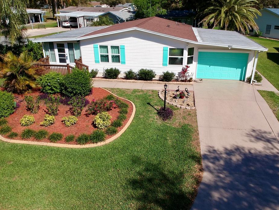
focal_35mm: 28
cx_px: 149
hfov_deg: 63.4
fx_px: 226
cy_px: 106
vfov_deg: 49.8
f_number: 2.6
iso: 101
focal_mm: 4.49
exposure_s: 1/1600
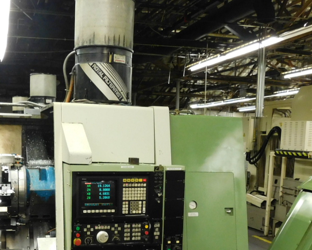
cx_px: 109
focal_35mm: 49
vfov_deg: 30.2
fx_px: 452
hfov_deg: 37.7
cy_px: 196
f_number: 3
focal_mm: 4
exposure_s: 1/30
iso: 280
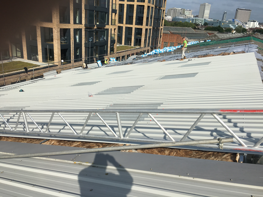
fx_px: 220
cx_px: 132
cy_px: 98
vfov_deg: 48.2
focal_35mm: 29
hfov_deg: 61.7
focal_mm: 4.15
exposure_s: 1/3205
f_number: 2.2
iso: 25
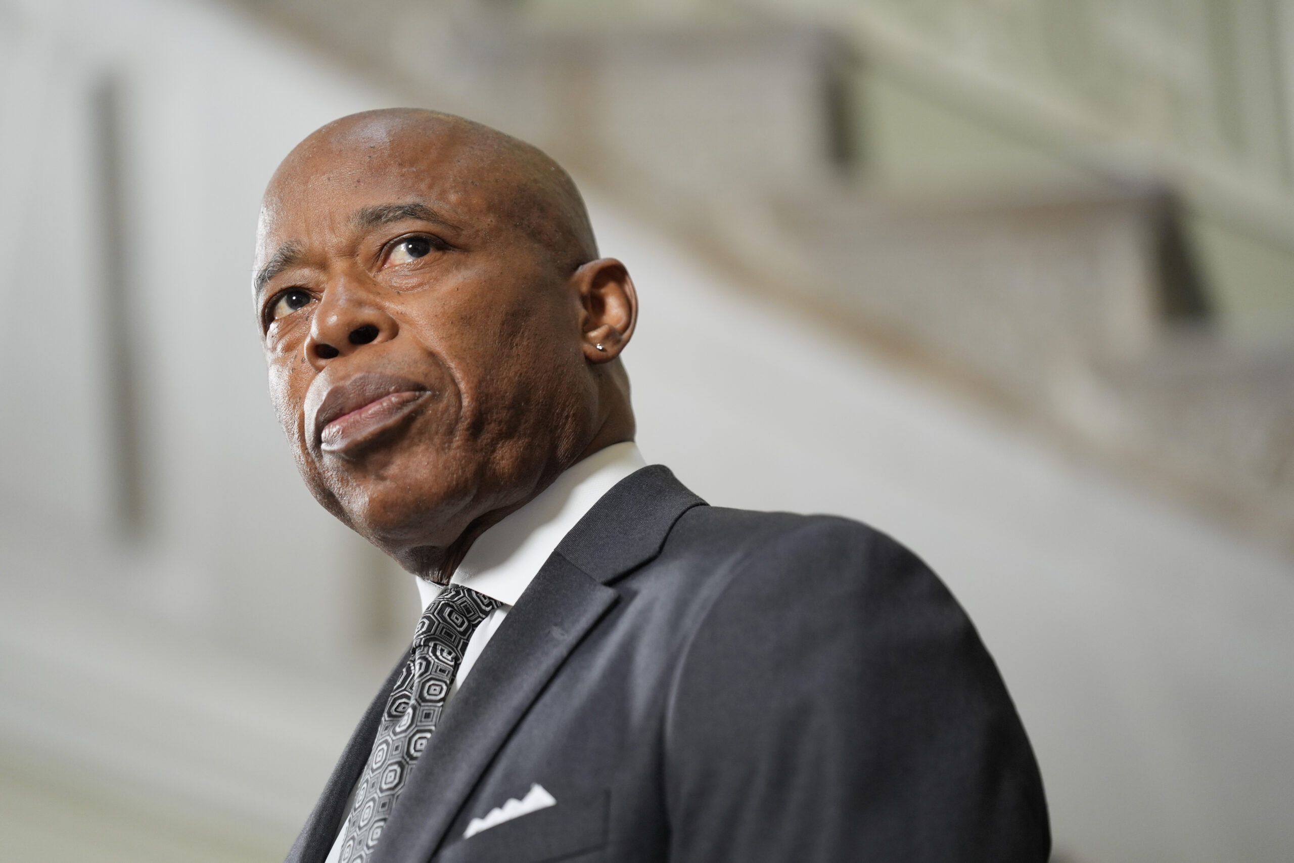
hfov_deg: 10.9
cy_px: 432
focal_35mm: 189
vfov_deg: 7.3
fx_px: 6793
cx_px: 647
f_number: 2.8
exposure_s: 1/250
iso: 1000
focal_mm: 189
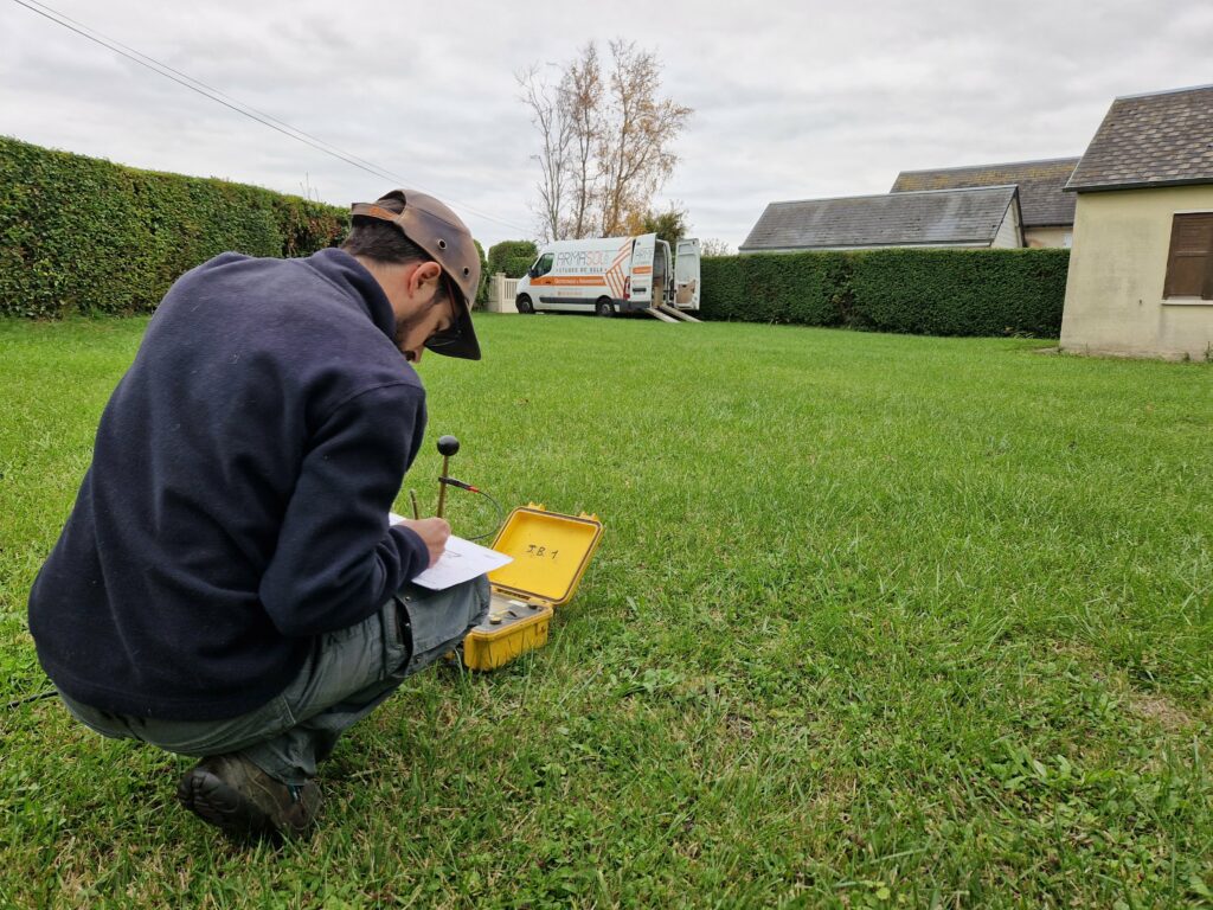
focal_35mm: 23
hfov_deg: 73.9
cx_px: 606
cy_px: 455
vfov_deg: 58.9
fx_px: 806
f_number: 1.8
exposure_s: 1/180
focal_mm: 5.4
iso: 50
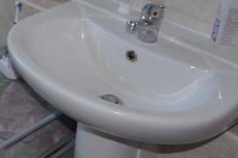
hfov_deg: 27.6
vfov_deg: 19.9
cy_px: 19
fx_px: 442
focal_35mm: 67
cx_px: -21
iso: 125
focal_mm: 10
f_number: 4
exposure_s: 1/60
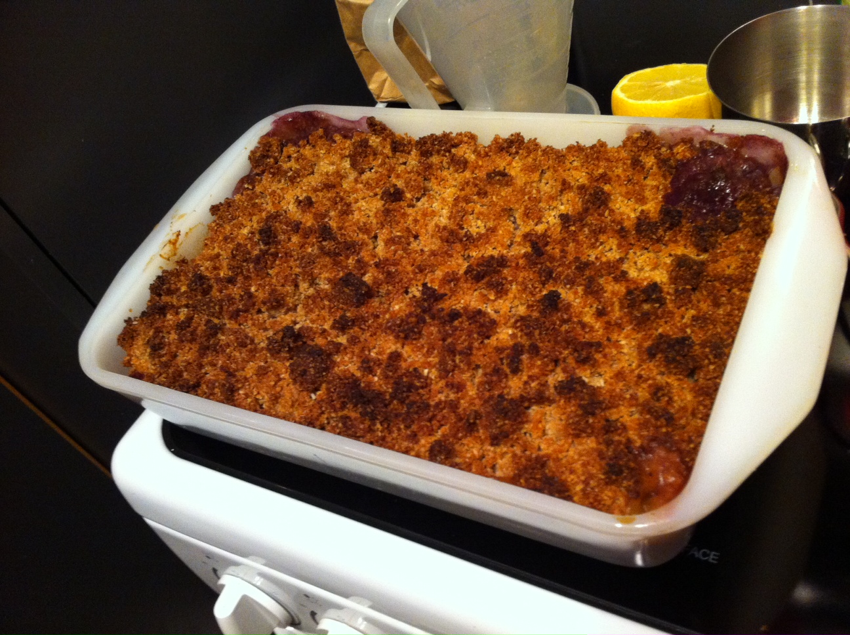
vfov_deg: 40.6
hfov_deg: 52.7
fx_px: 858
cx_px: 425
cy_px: 318
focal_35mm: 35
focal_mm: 3.85
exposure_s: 1/15
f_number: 2.8
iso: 400
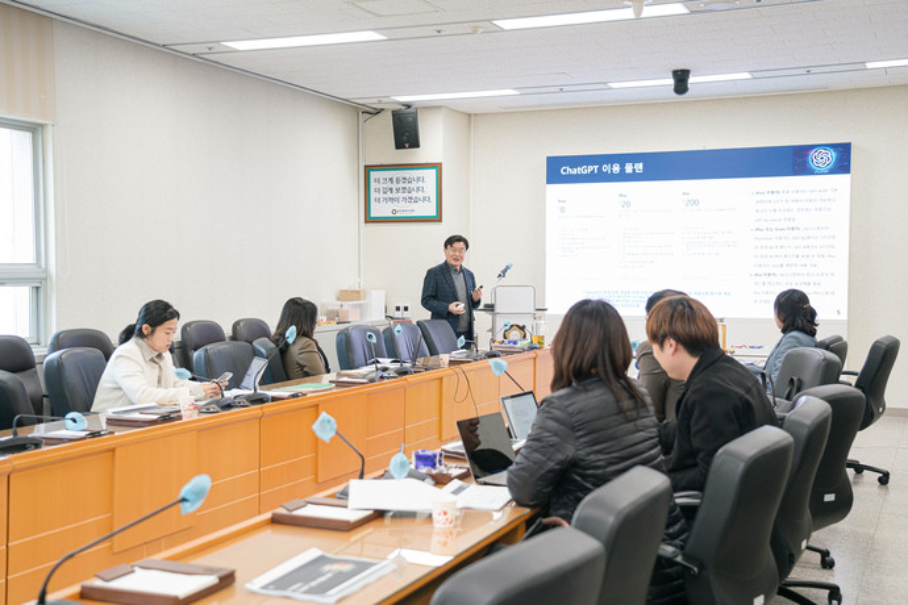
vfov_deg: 31.9
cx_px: 454
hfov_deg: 46.4
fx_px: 1059
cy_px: 302
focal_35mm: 42
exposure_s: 1/250
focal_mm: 42
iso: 2500
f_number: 4
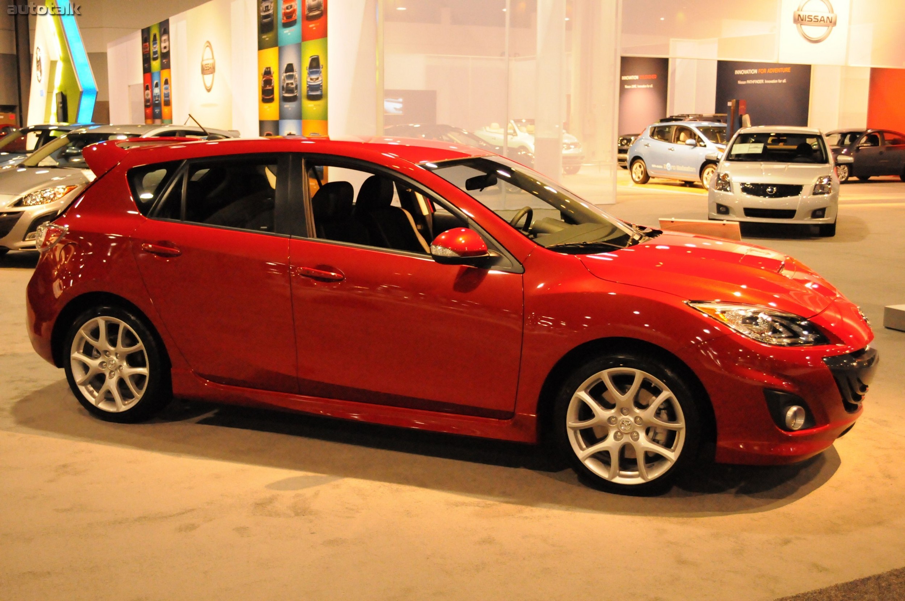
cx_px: 452
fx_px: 1055
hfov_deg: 46.4
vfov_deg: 31.8
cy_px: 300
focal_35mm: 42
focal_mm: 28
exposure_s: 1/160
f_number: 4.5
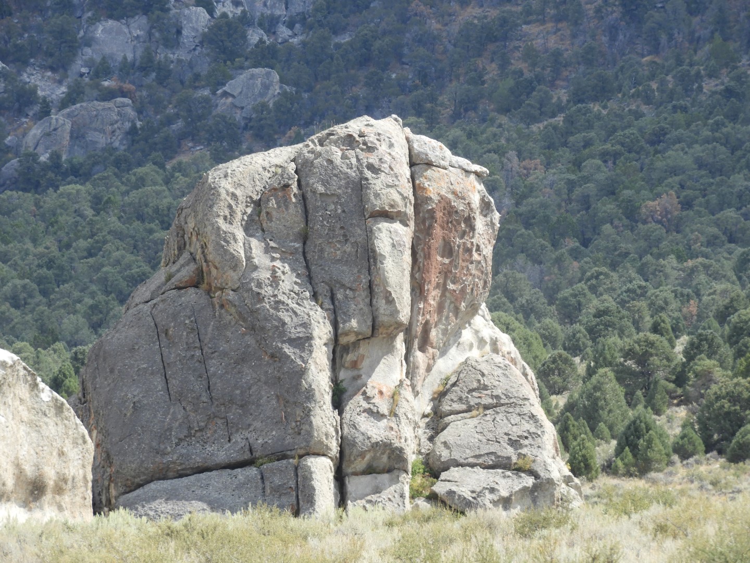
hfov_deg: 7.3
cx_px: 375
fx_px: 5850
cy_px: 282
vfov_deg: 5.5
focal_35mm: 270
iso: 100
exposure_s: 1/200
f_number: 5.5
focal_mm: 48.4
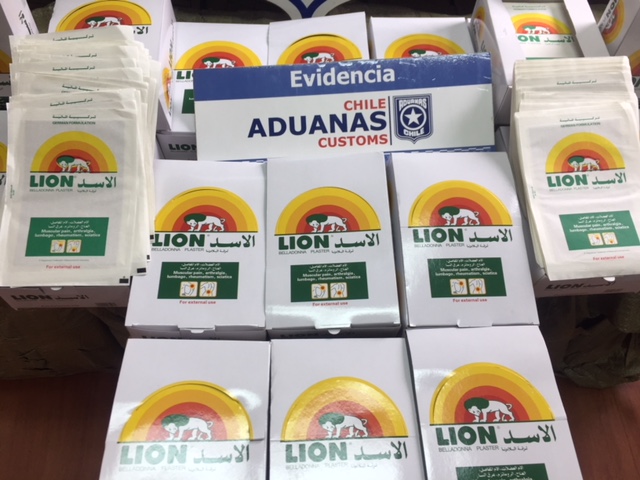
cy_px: 240
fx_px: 536
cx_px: 320
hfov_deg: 61.7
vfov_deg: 48.2
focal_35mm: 29
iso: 40
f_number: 2.2
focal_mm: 4.15
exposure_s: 1/50
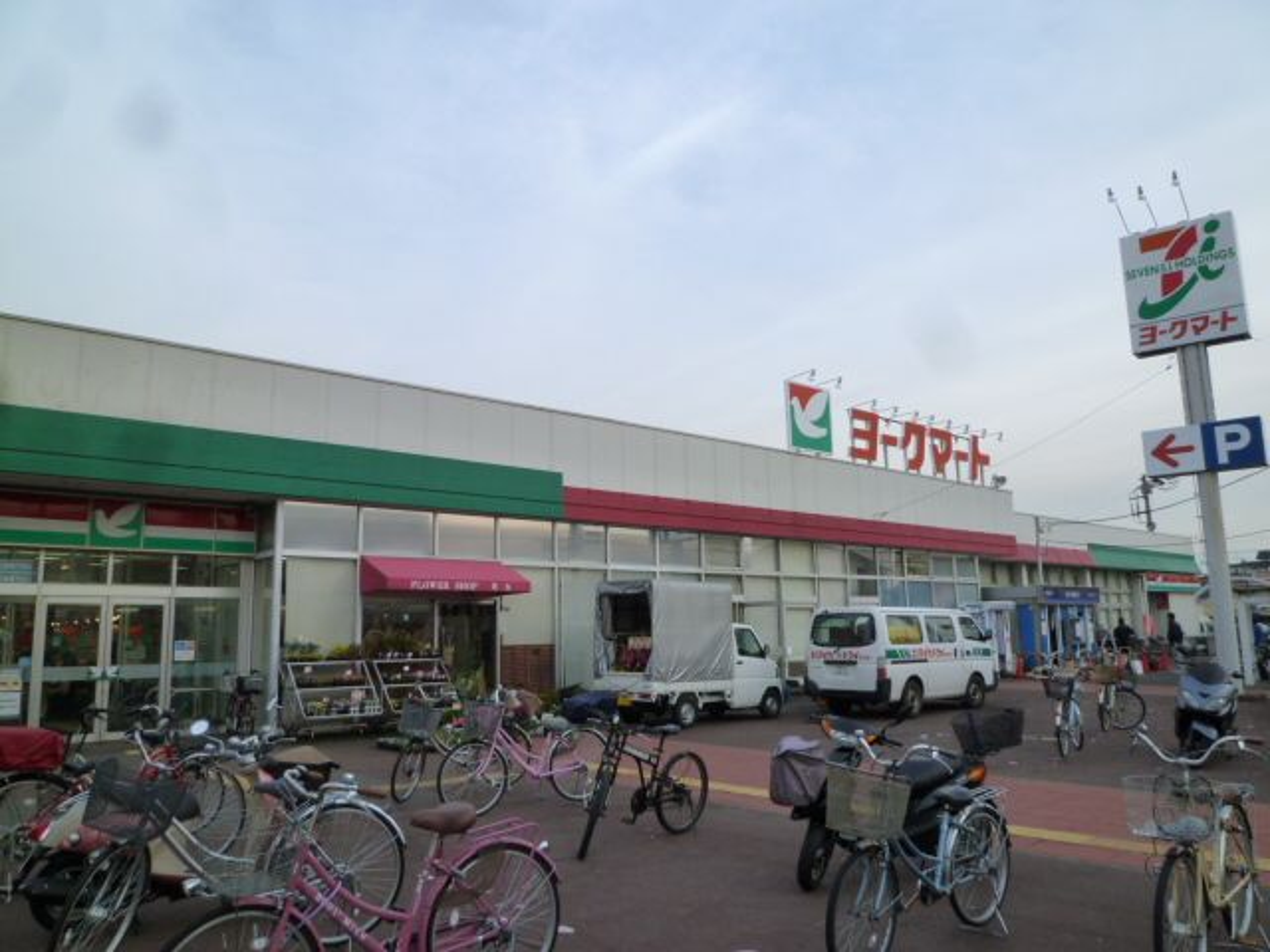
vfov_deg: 54.9
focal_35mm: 25
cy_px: 476
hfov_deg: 69.4
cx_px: 635
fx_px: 917
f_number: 4
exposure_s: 1/200
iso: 125
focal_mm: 4.5
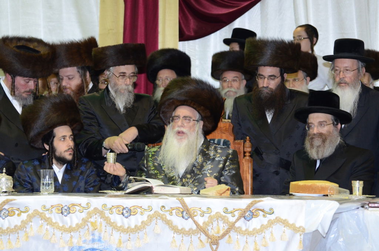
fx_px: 1970
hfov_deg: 11.0
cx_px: 190
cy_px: 126
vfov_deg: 7.3
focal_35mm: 188
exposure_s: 1/80
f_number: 5.6
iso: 1600
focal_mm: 125
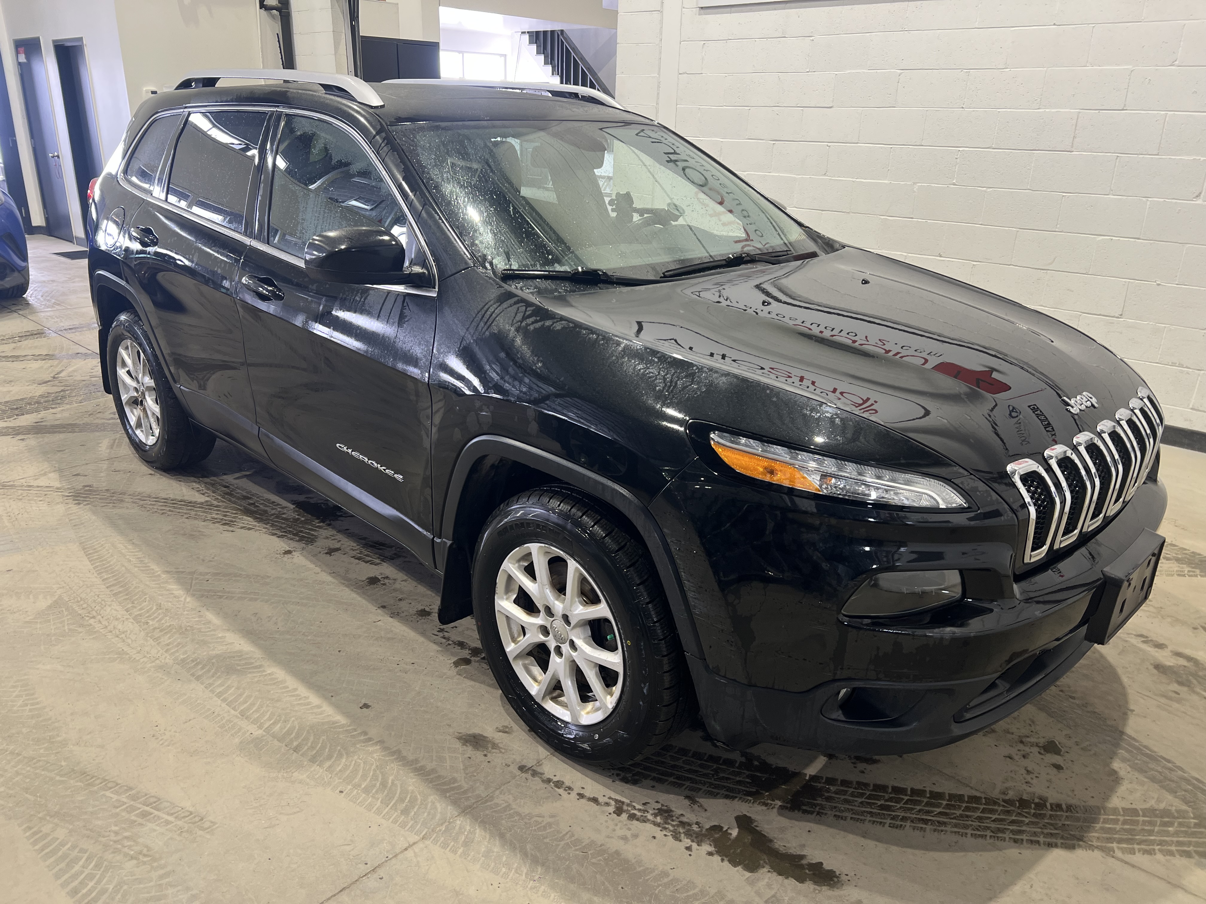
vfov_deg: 53.1
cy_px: 452
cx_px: 603
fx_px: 906
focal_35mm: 26
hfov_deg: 67.3
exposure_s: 1/60
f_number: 1.5
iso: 80
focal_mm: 5.7
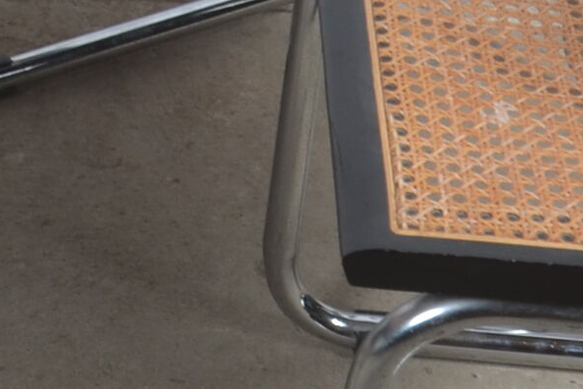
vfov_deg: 7.2
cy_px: -290
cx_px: -139
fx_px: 3013
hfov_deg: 10.8
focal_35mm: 186
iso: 100
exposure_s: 1/125
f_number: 11
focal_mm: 20
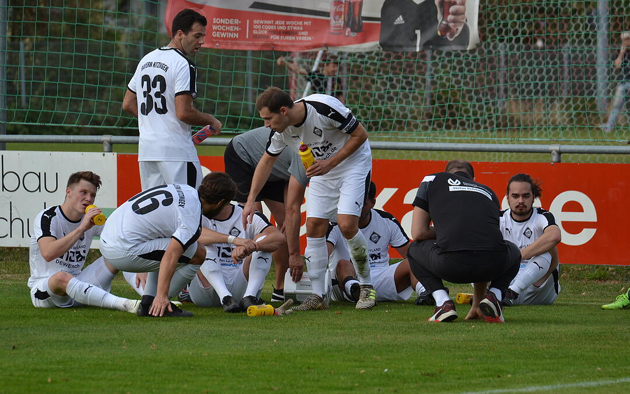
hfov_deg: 6.2
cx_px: 315
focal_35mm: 337
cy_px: 207
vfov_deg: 3.9
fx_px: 5787
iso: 400
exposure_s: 1/640
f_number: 5.3
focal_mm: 220
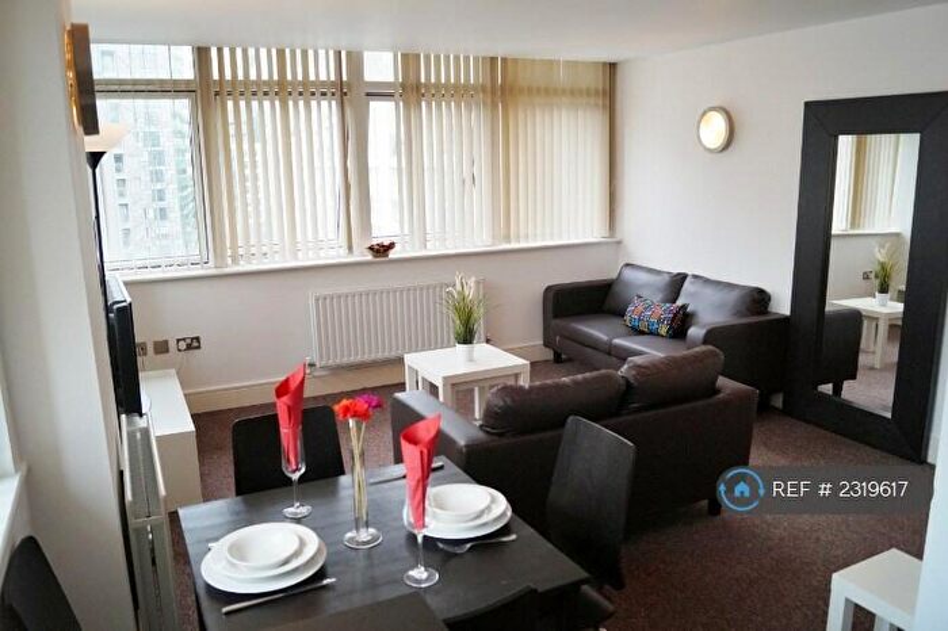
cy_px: 316
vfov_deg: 47.9
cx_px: 474
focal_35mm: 27
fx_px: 711
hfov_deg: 67.4
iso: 640
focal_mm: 18
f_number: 4
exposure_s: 1/160
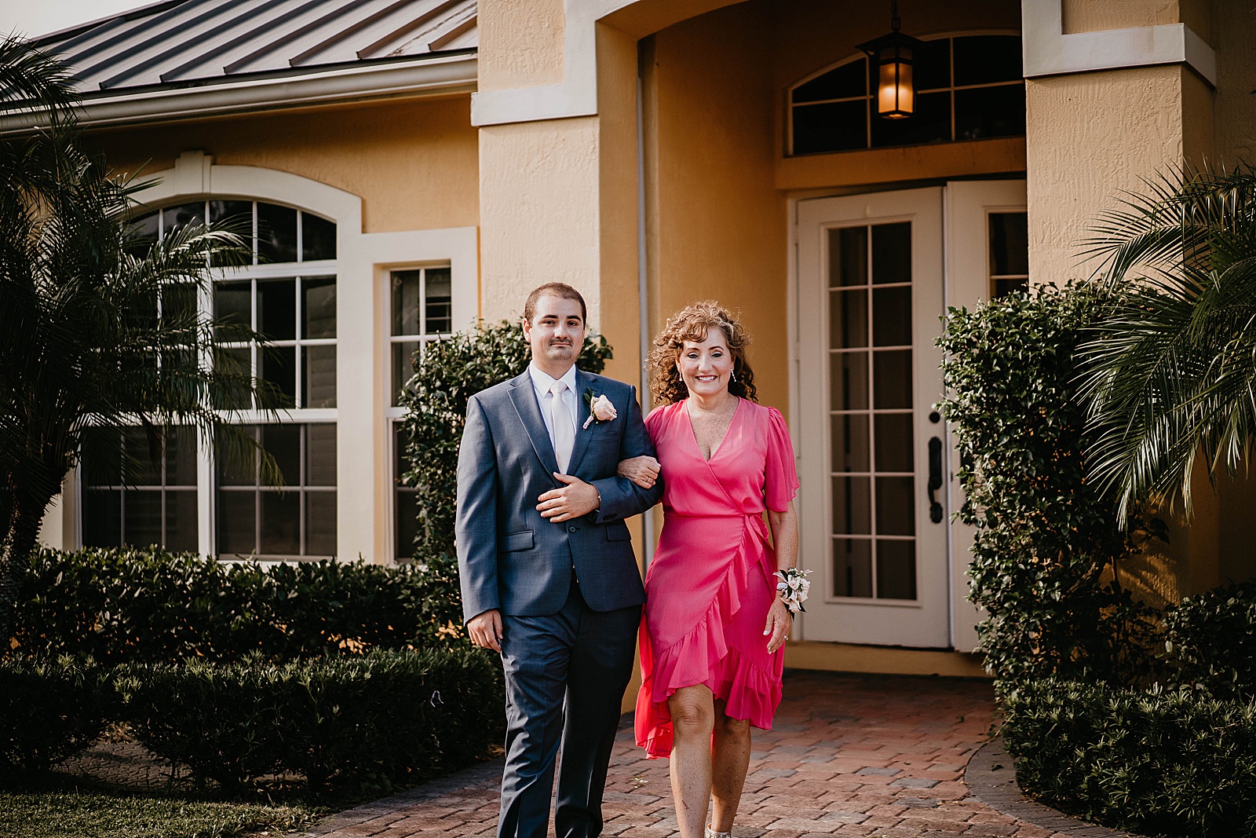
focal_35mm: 55
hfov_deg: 36.2
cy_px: 419
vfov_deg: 24.6
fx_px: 1919
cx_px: 628
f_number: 1.8
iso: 400
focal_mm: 55
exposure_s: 1/2500
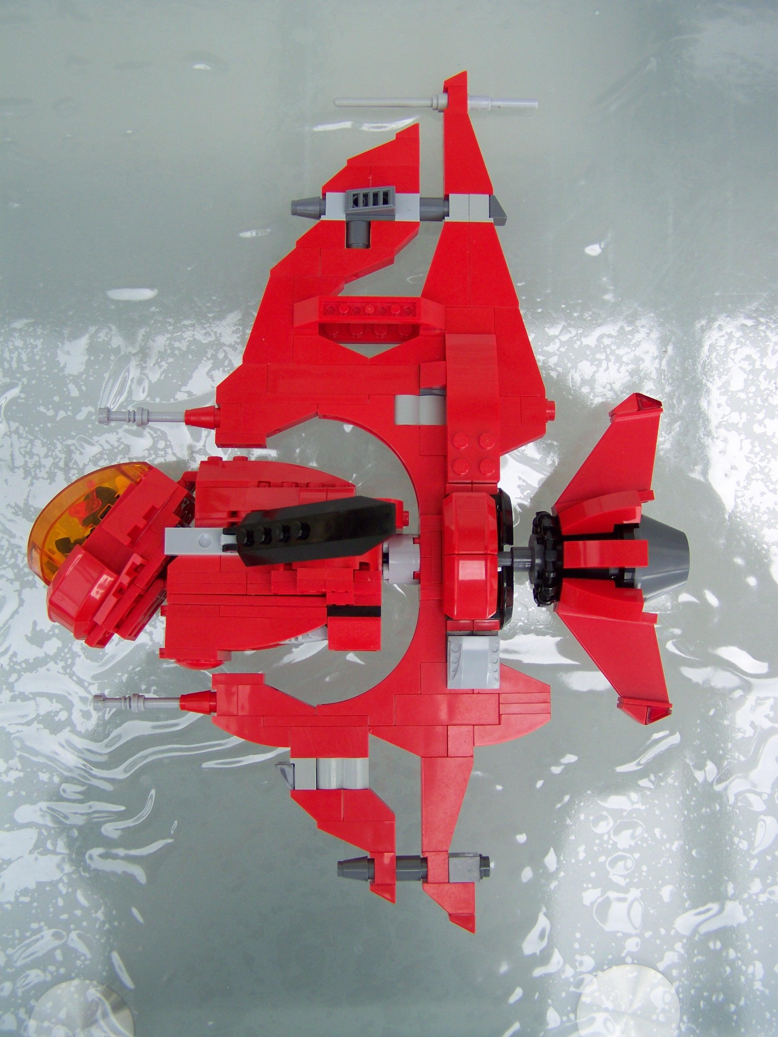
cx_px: 389
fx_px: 1139
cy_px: 518
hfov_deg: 37.7
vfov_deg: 49.0
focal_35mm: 38
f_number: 2.8
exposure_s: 1/200
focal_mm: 6.3
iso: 64
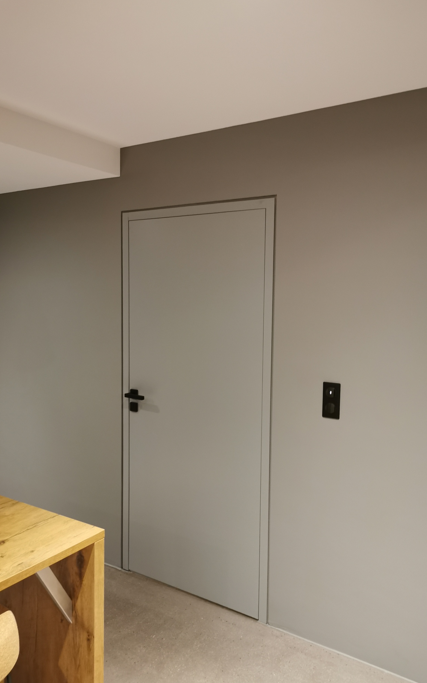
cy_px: 340
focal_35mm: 29
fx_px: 540
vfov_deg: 64.6
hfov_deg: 43.1
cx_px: 231
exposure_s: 1/33.3
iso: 400
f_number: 1.8
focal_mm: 5.58
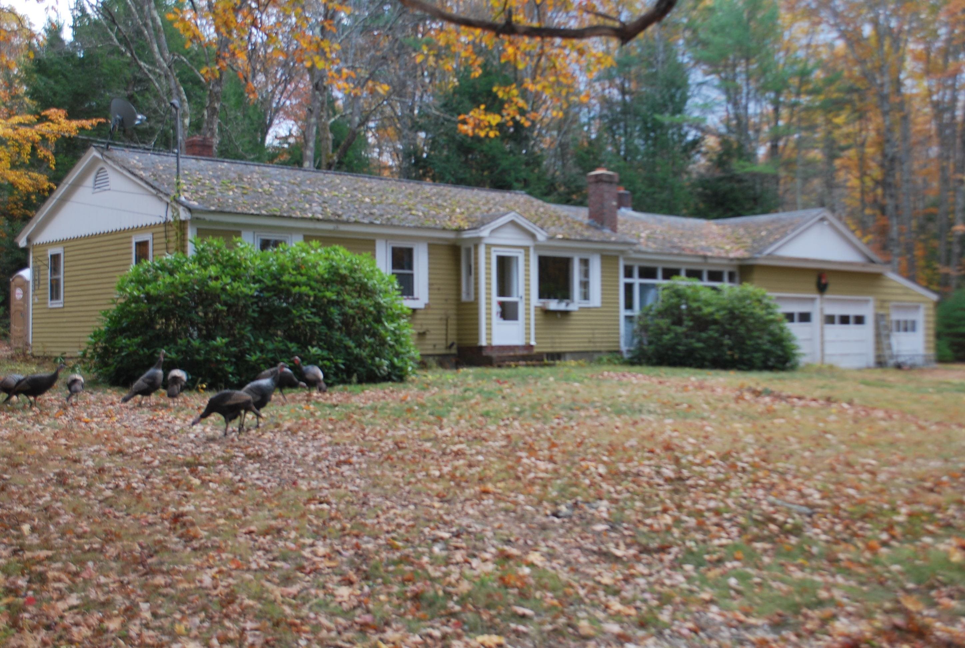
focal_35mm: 42
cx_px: 482
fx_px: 1128
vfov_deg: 32.0
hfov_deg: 46.3
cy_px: 324
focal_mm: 28
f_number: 5.6
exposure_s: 1/125
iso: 200
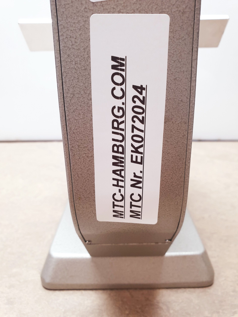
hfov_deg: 53.1
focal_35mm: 26
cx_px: 119
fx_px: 238
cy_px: 158
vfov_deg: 67.3
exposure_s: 1/50
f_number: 2.4
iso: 125
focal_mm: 4.3
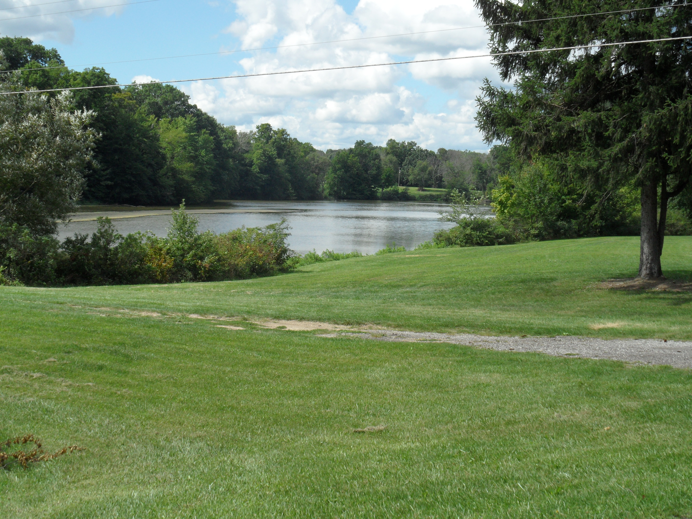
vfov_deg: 24.4
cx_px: 346
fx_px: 1199
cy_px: 260
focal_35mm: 60
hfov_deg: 32.2
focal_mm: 10.3
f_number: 5.6
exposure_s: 1/350
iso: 80
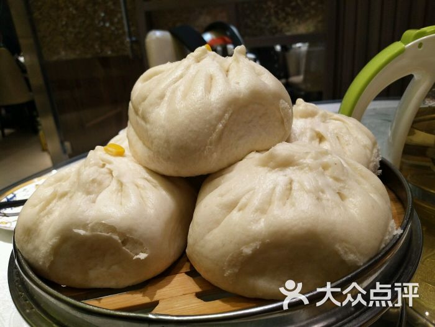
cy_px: 164
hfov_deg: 67.3
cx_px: 218
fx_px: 327
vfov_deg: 53.1
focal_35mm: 26
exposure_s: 1/50
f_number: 2
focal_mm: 3.88
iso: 100
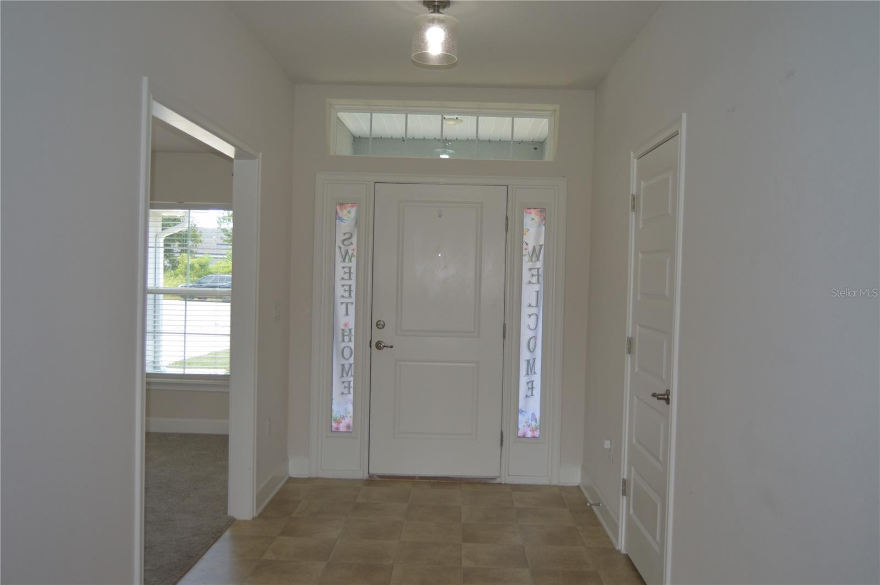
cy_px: 292
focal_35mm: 30
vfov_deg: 43.5
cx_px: 440
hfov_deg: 62.0
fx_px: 733
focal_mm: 20
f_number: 3.5
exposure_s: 1/125
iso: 220
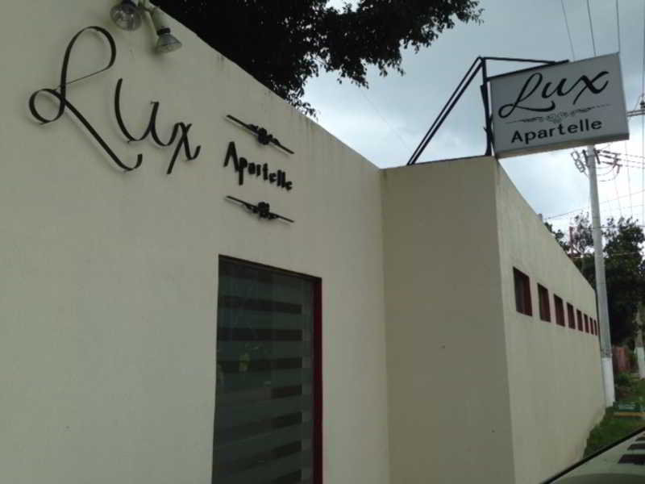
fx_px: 615
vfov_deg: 42.9
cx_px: 322
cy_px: 242
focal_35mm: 33
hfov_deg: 55.4
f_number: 2.4
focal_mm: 4.13
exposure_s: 1/763
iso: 50
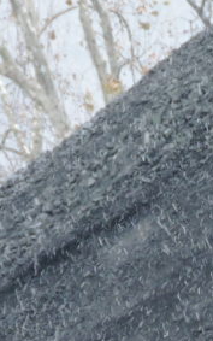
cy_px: 456
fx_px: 13405
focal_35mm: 1444
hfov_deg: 0.9
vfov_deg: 1.5
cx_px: 409
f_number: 4.8
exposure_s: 1/60
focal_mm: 62.4
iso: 400
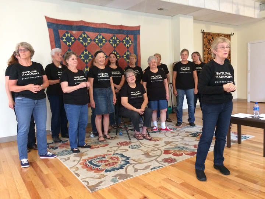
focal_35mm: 29
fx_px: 222
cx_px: 132
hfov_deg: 61.7
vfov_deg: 48.2
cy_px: 100
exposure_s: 1/15
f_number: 2.2
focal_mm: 4.15
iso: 250
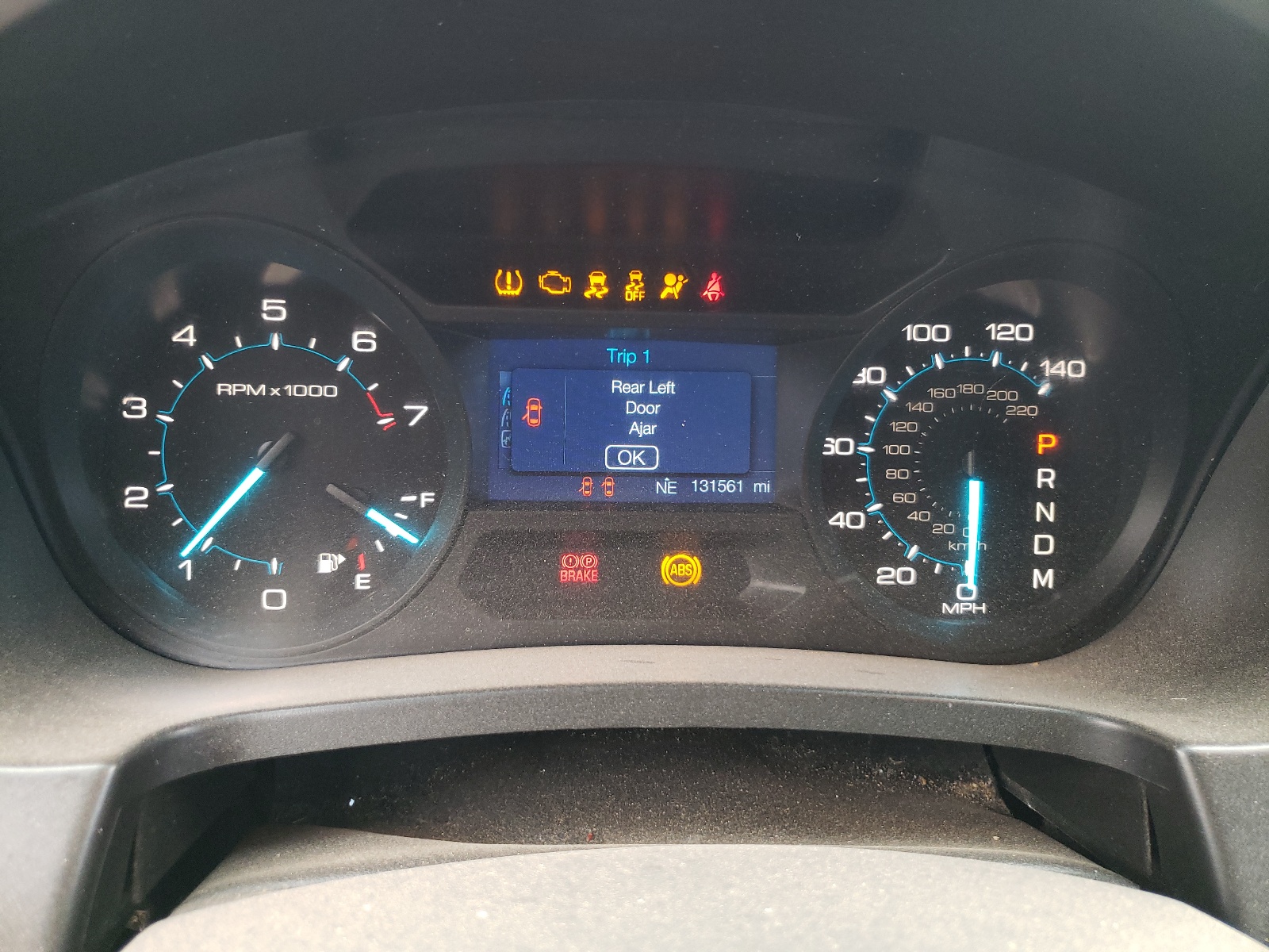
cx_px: 634
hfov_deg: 67.3
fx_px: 953
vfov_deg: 53.1
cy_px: 476
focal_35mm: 26
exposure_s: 1/60.2
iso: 154
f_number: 1.5
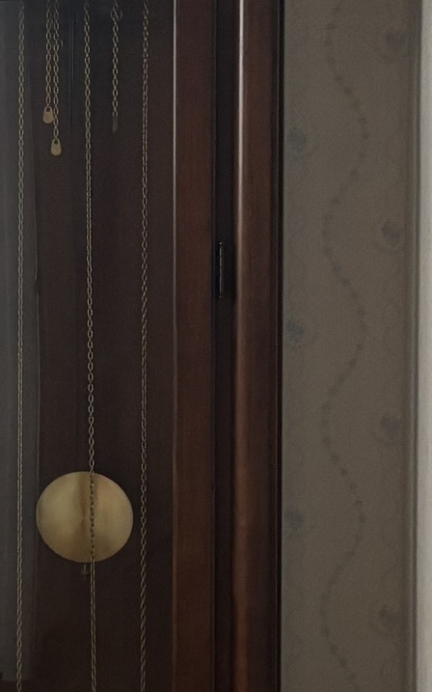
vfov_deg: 17.7
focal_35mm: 118
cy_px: 339
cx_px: -769
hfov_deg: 9.3
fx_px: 2223
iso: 160
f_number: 1.6
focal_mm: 5.96
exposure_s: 1/60
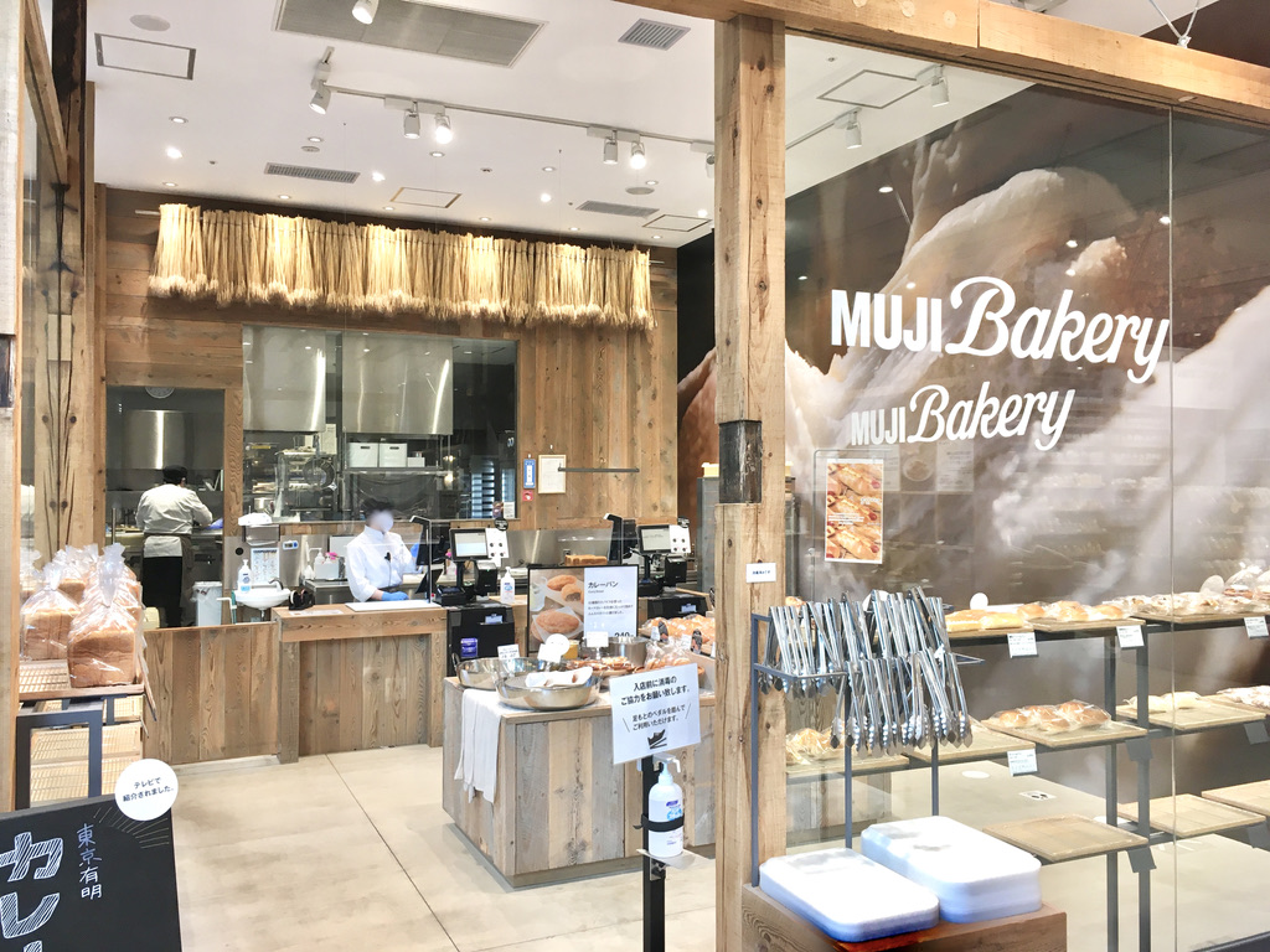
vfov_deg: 48.2
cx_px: 635
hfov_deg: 61.7
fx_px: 1064
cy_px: 476
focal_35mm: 29
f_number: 2.2
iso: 25
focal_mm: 4.15
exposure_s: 1/30
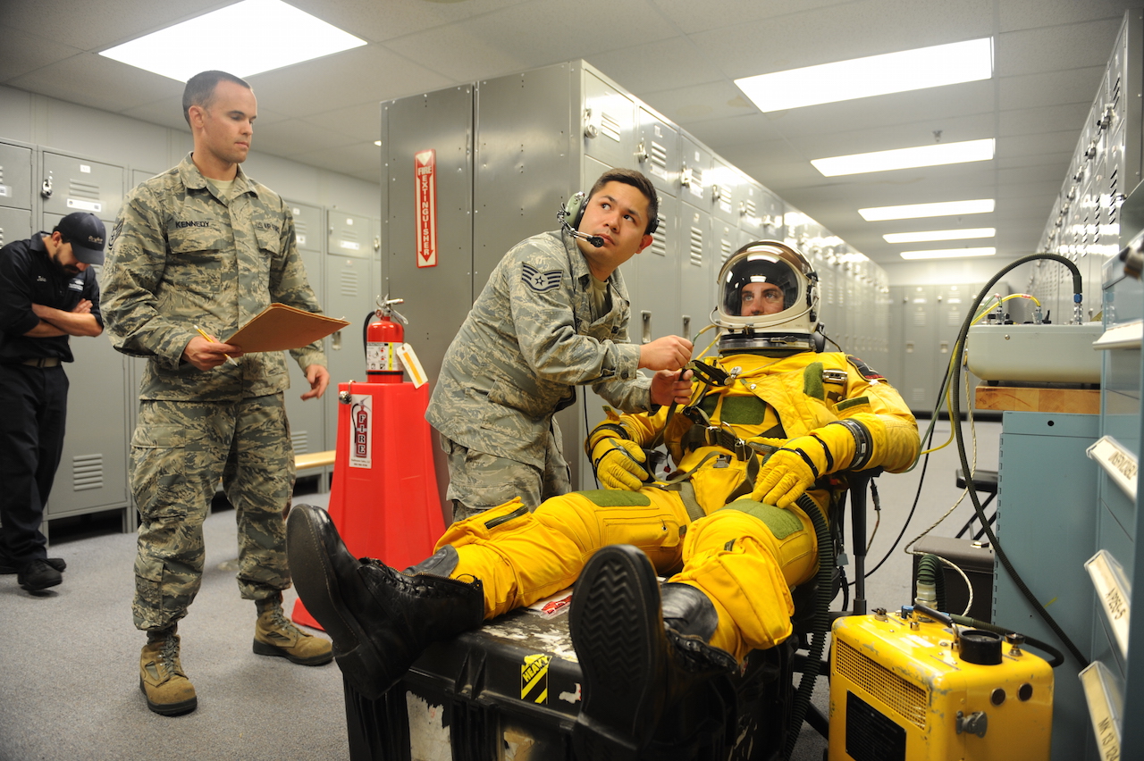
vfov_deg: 53.1
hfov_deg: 73.8
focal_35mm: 24
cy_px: 380
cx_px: 572
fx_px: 762
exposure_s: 1/50
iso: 500
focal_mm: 24
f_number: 2.8
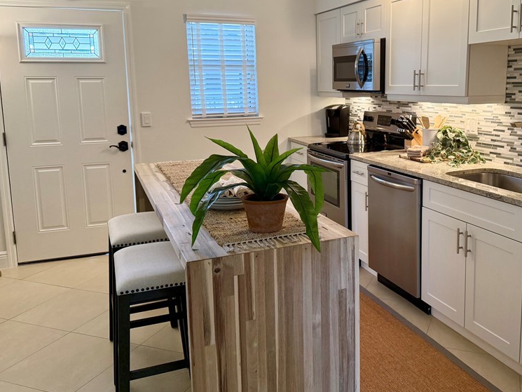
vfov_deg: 42.7
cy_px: 155
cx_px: 328
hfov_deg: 54.7
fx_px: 498
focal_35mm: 33
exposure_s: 1/127
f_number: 1.78
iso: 200
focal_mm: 6.76
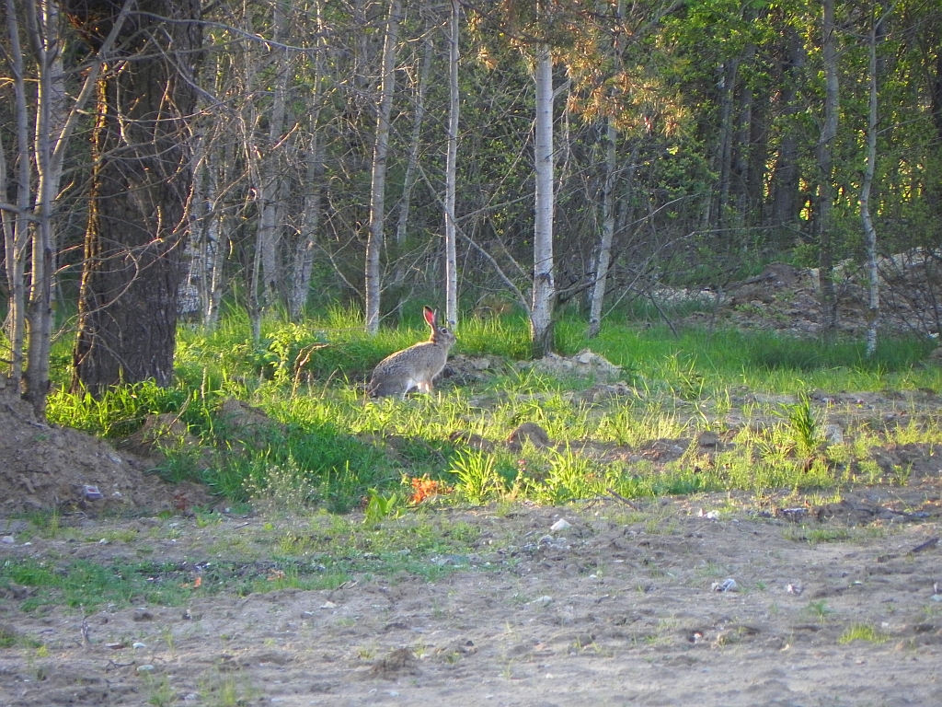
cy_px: 354
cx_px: 471
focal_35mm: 678
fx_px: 18450
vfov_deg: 2.2
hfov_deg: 2.9
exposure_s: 1/60
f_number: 5
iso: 217
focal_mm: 120
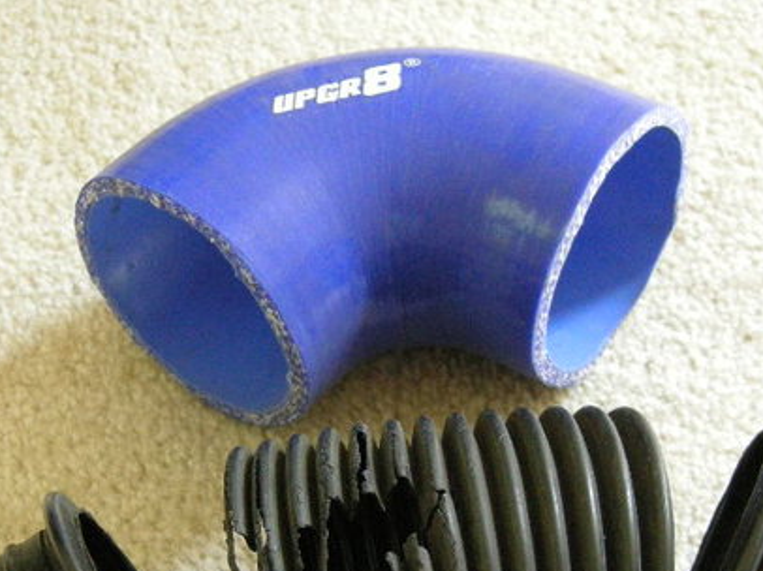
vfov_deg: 20.3
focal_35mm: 71
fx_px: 1564
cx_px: 406
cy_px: 517
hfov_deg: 27.4
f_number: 2.7
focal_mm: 7.5
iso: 400
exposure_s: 1/51.7
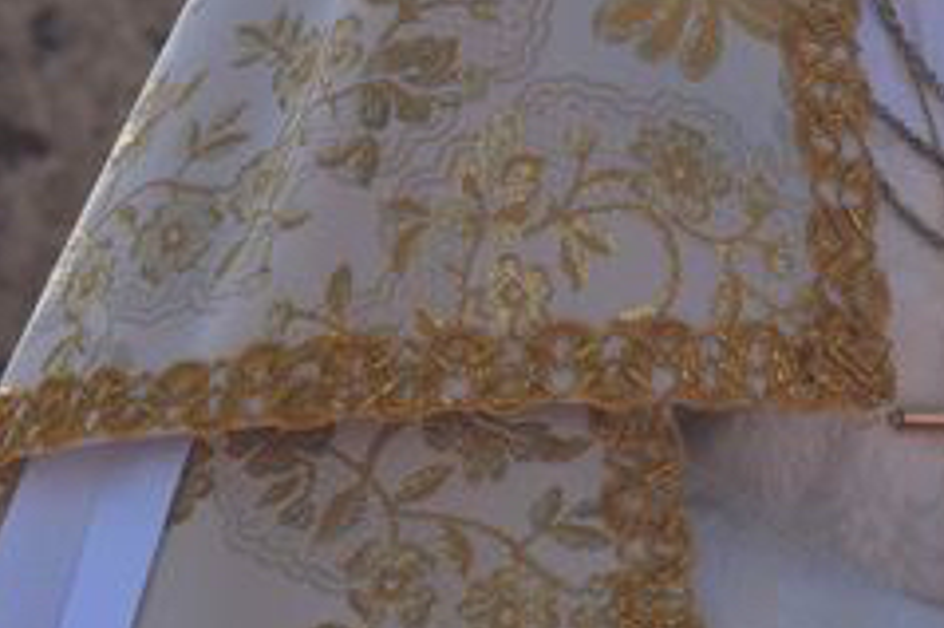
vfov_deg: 5.2
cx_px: 1031
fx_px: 6839
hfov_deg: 7.8
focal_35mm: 261
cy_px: -381
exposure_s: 1/500
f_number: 11
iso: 200
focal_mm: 52
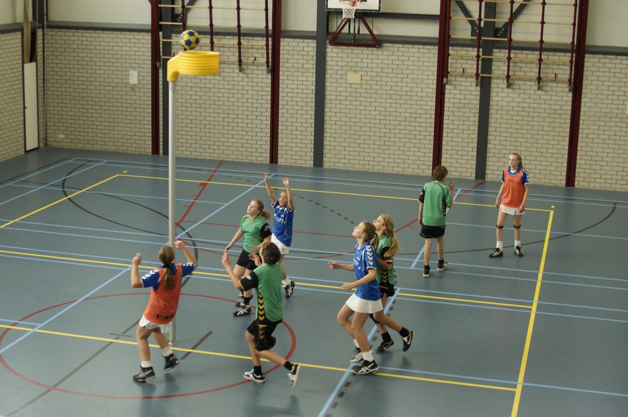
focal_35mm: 42
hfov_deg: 46.4
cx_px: 314
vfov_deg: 31.8
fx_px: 732
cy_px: 208
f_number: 2.8
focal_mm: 28
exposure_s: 1/200
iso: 400
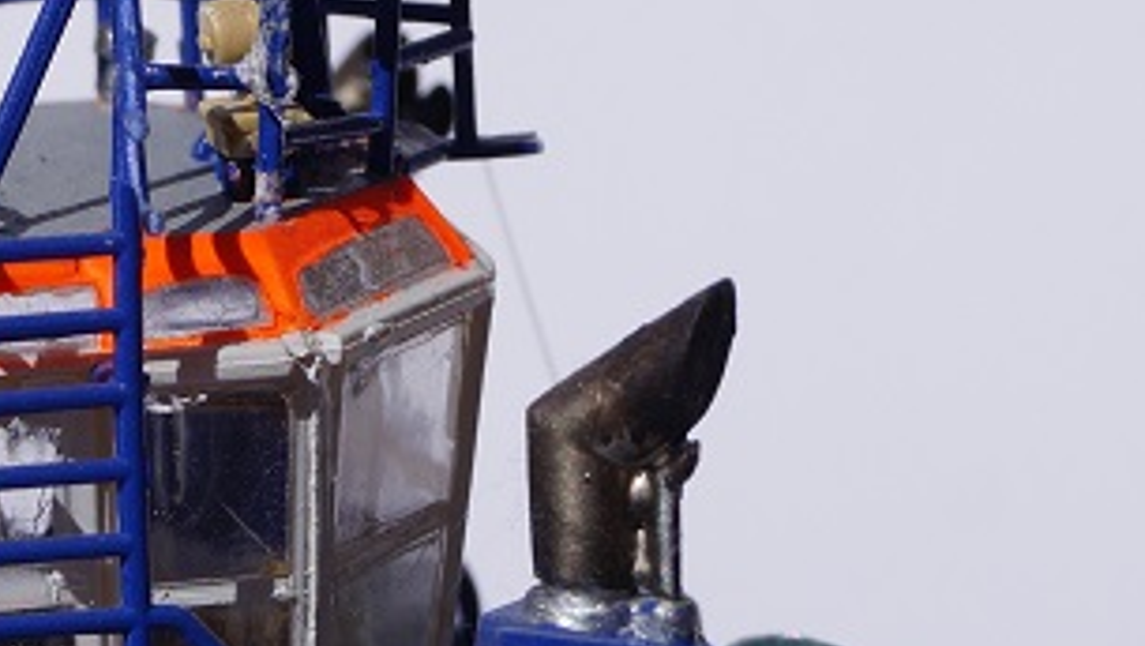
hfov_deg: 8.4
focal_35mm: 257
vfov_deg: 4.7
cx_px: 462
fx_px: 7808
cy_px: 550
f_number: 11
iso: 100
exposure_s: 1/500
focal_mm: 50
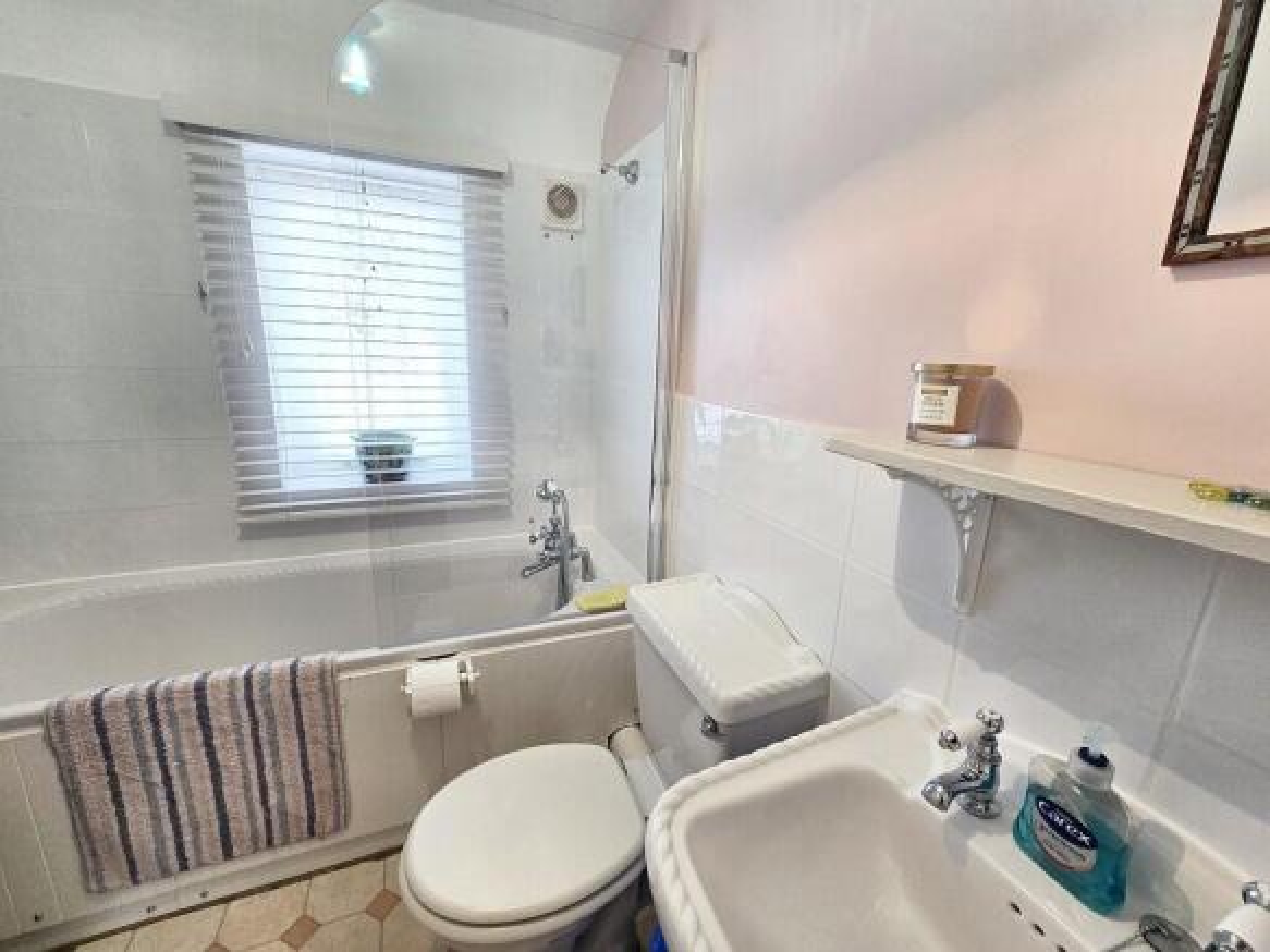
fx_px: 477
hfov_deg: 106.2
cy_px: 476
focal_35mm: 13
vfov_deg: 89.9
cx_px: 635
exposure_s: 1/100
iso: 100
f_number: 2.2
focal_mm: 2.2
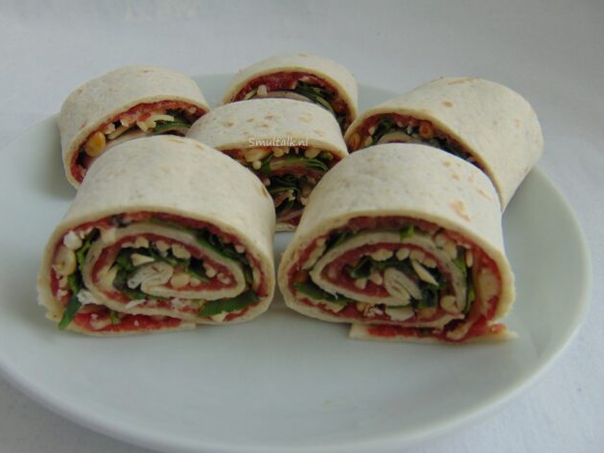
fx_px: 489
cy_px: 233
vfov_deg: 49.8
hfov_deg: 63.3
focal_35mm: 28
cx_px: 274
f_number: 3
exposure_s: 1/30
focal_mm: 4.5
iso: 100
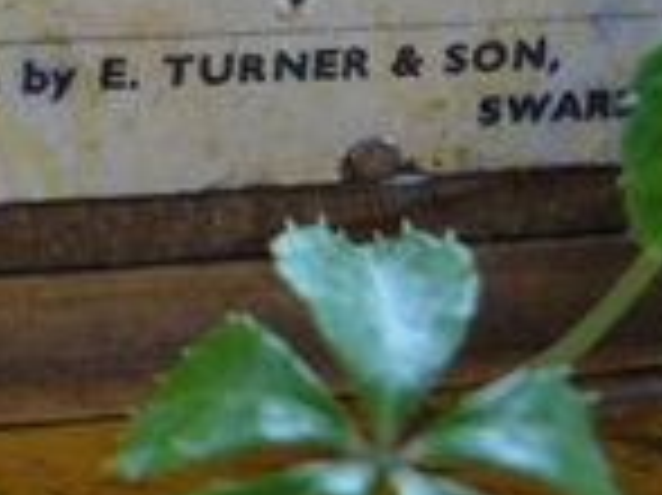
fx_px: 1949
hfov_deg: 18.8
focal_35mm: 102
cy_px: -135
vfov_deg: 14.0
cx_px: -2
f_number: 2.8
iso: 200
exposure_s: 1/8
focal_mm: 5.8
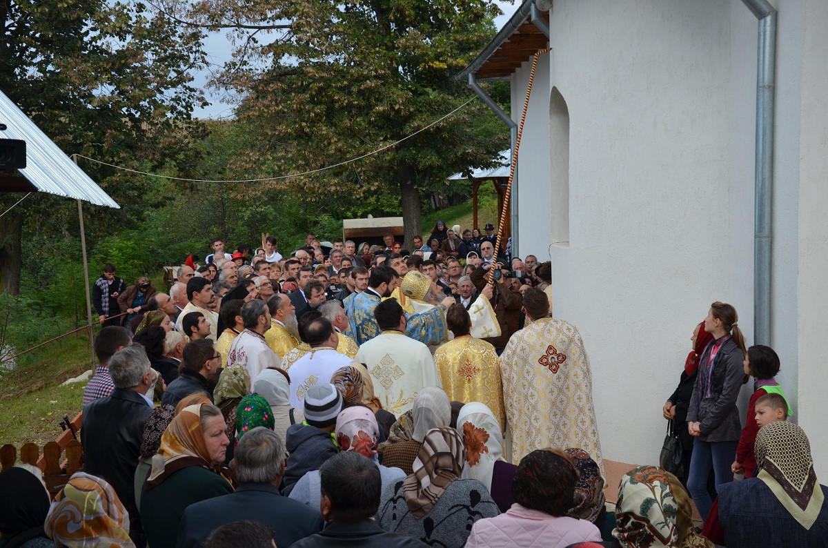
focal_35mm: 57
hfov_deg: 35.1
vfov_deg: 23.7
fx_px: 1308
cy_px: 274
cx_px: 414
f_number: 7.1
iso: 250
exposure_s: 1/200
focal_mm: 38
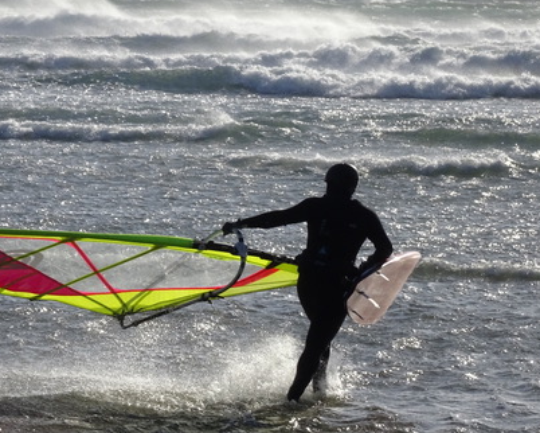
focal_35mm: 233
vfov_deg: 6.6
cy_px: 198
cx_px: 171
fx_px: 3726
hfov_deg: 8.3
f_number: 5.6
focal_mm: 25.66
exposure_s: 1/1600
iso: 160
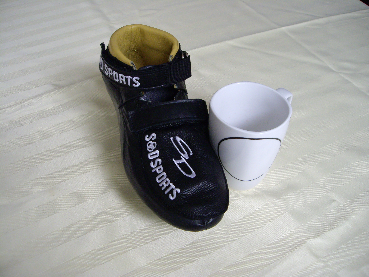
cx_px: 184
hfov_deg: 49.0
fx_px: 405
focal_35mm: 38
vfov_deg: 37.7
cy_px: 138
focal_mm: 6.2
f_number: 2.7
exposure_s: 1/80
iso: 200
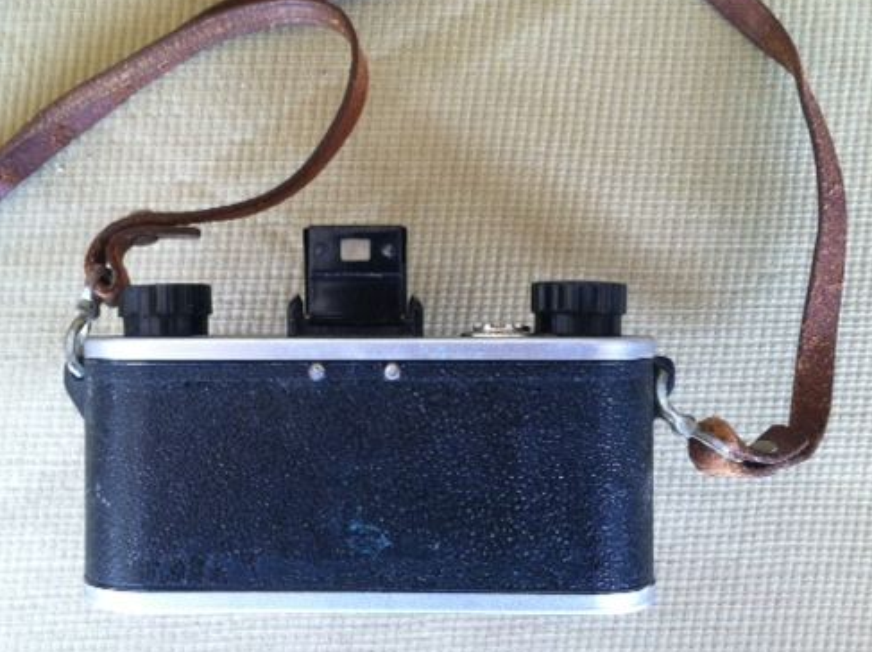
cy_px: 317
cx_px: 342
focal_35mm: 46
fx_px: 1157
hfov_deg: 41.1
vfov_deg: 31.5
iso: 100
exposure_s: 1/15
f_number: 2.8
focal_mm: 3.85
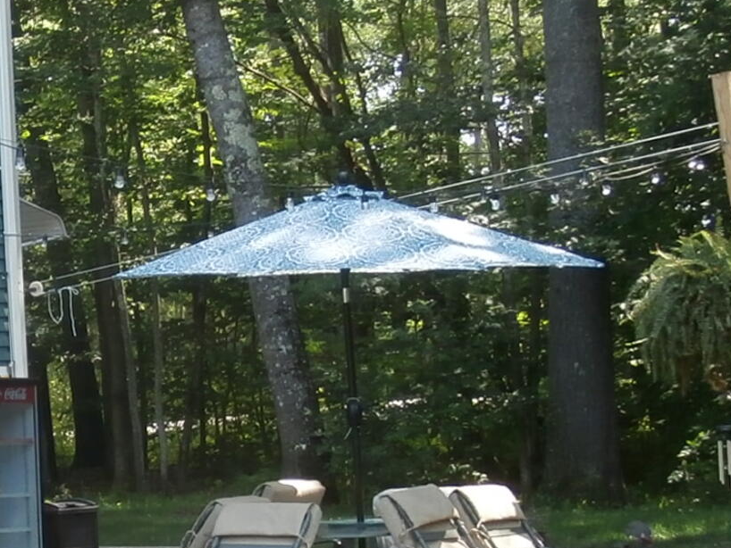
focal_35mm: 110
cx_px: -333
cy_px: 373
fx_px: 2324
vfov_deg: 13.4
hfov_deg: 16.4
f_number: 3.5
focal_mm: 5.36
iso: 100
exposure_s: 1/125
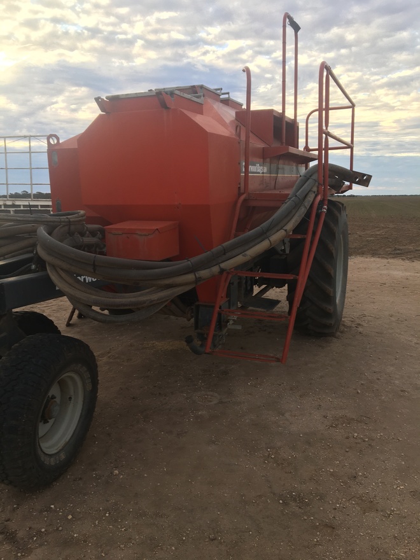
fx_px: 469
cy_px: 280
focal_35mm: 29
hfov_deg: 48.2
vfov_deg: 61.7
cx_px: 210
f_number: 2.2
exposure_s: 1/106
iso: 25
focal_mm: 4.15
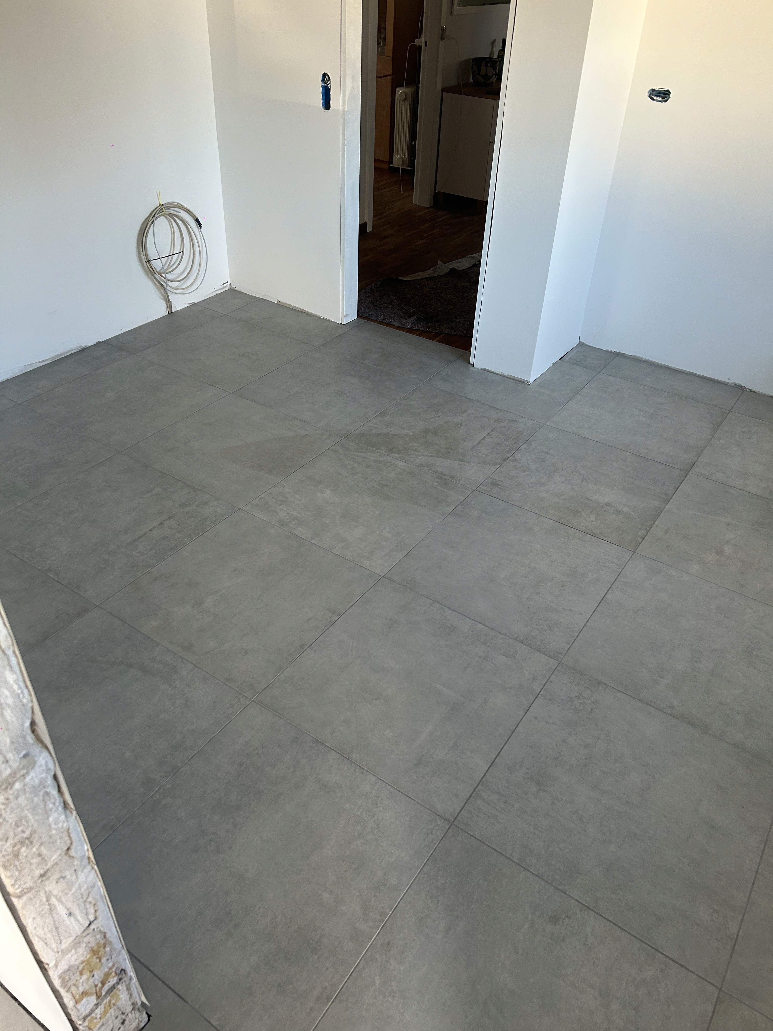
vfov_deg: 67.3
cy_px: 516
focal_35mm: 26
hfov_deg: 53.1
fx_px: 774
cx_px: 386
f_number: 1.5
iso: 100
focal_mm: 5.7
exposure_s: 1/121
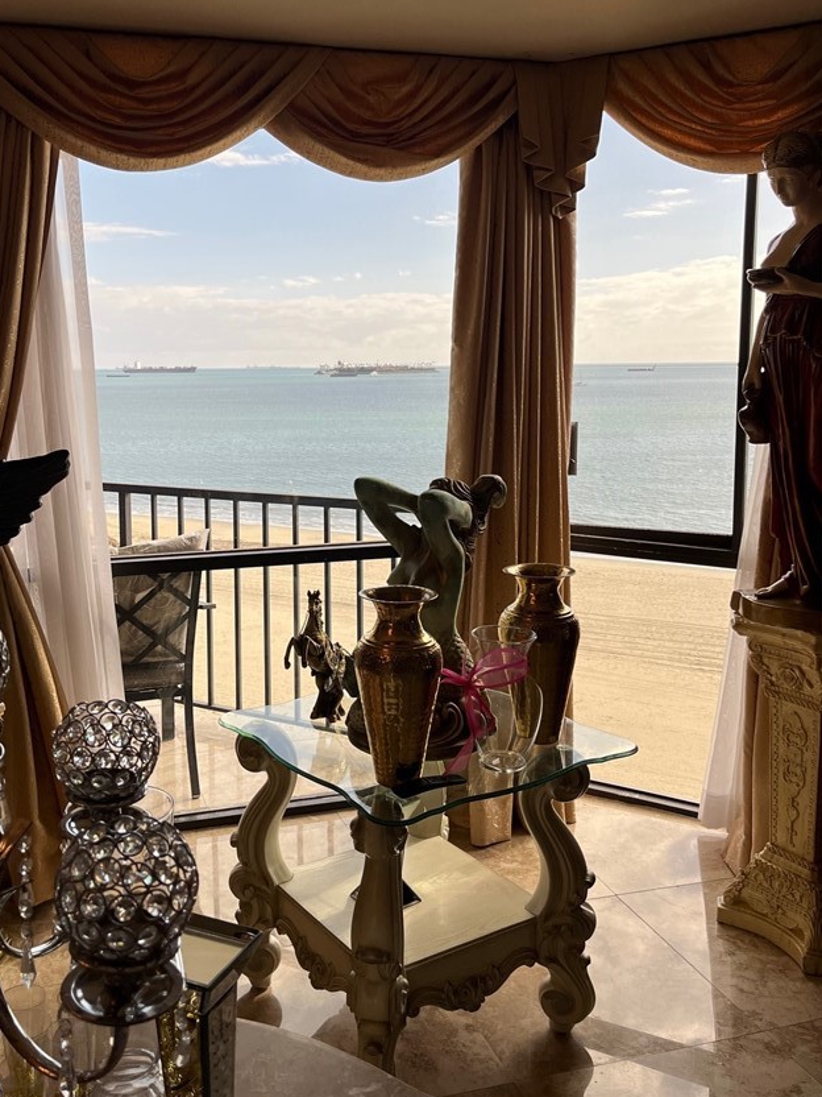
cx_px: 323
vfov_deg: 56.7
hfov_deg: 43.9
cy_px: 483
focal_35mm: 32
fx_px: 1013
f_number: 1.6
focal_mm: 5.1
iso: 50
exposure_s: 1/1776
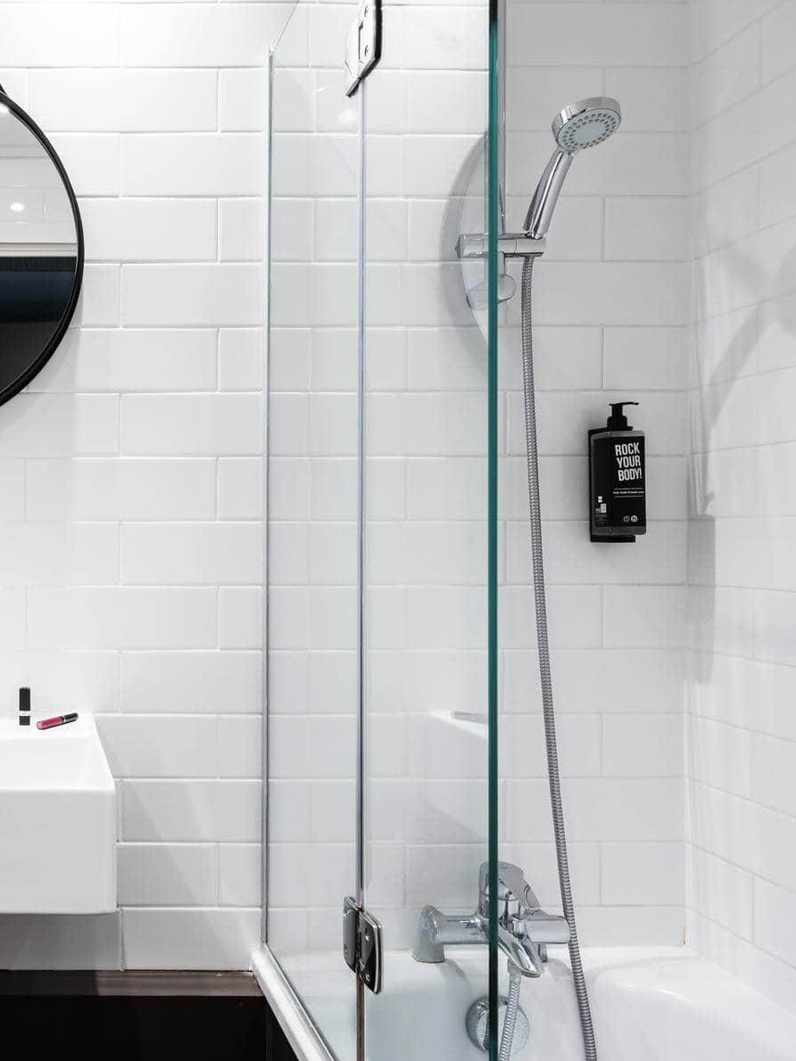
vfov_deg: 56.8
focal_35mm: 32
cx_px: 24
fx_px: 981
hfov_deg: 39.6
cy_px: 530
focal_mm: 14.6
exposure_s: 1/10
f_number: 8
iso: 80
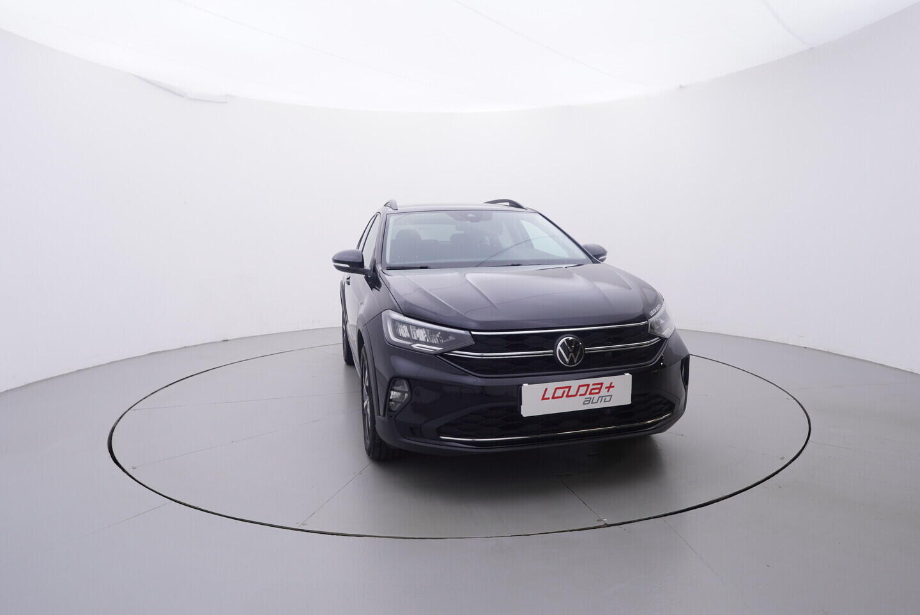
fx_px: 575
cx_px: 460
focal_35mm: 22
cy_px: 308
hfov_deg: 77.3
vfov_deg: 56.2
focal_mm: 15
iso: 200
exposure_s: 1/80
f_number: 5
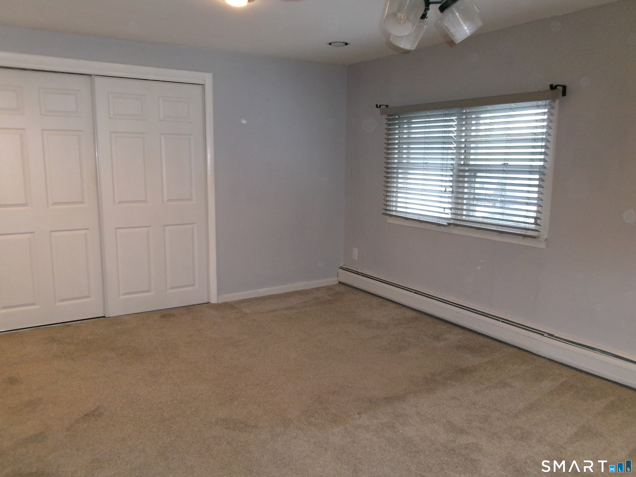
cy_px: 238
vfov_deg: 49.7
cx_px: 318
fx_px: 514
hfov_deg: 63.4
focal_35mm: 28
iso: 472
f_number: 3.9
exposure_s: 1/34
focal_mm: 5.1
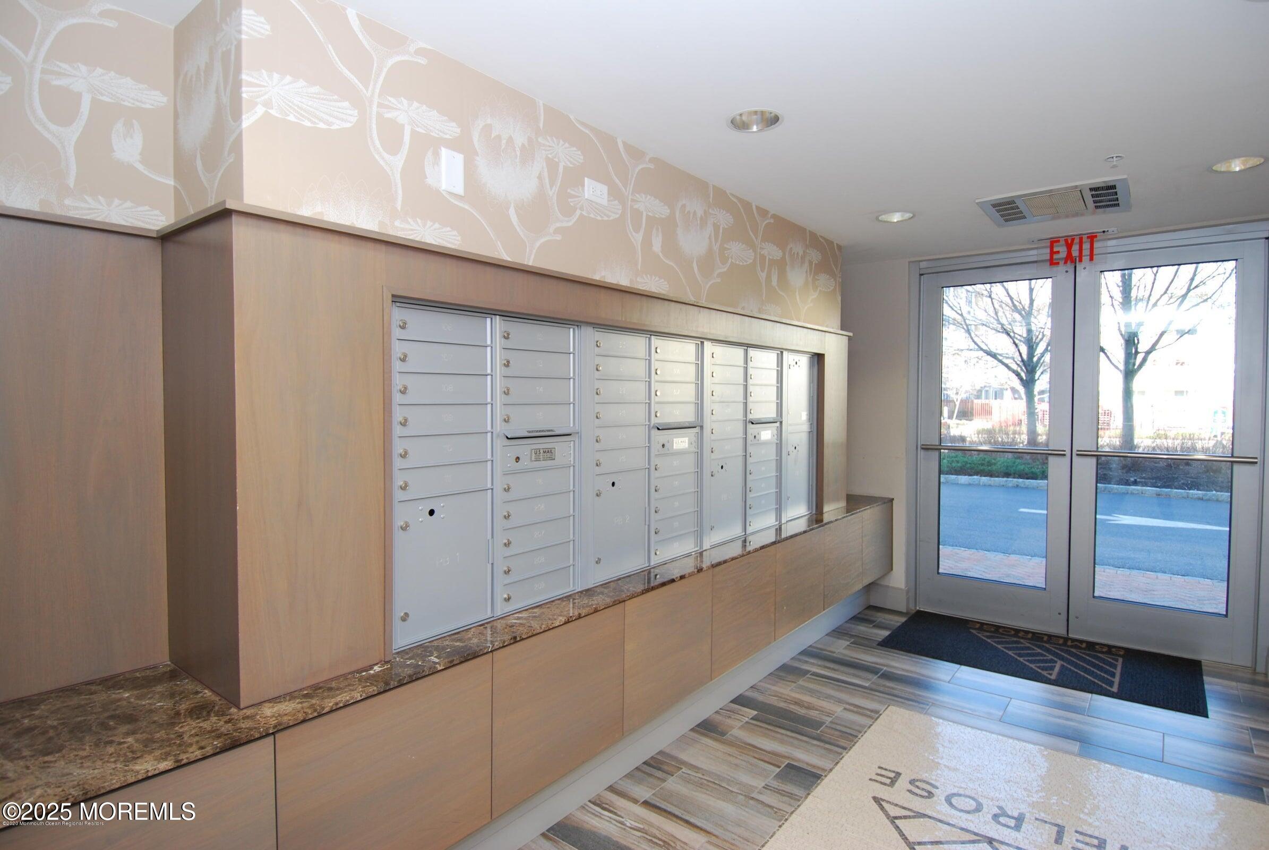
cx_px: 634
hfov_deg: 89.9
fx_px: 635
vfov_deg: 67.5
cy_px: 425
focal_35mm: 18
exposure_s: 1/60
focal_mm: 12
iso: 200
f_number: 4
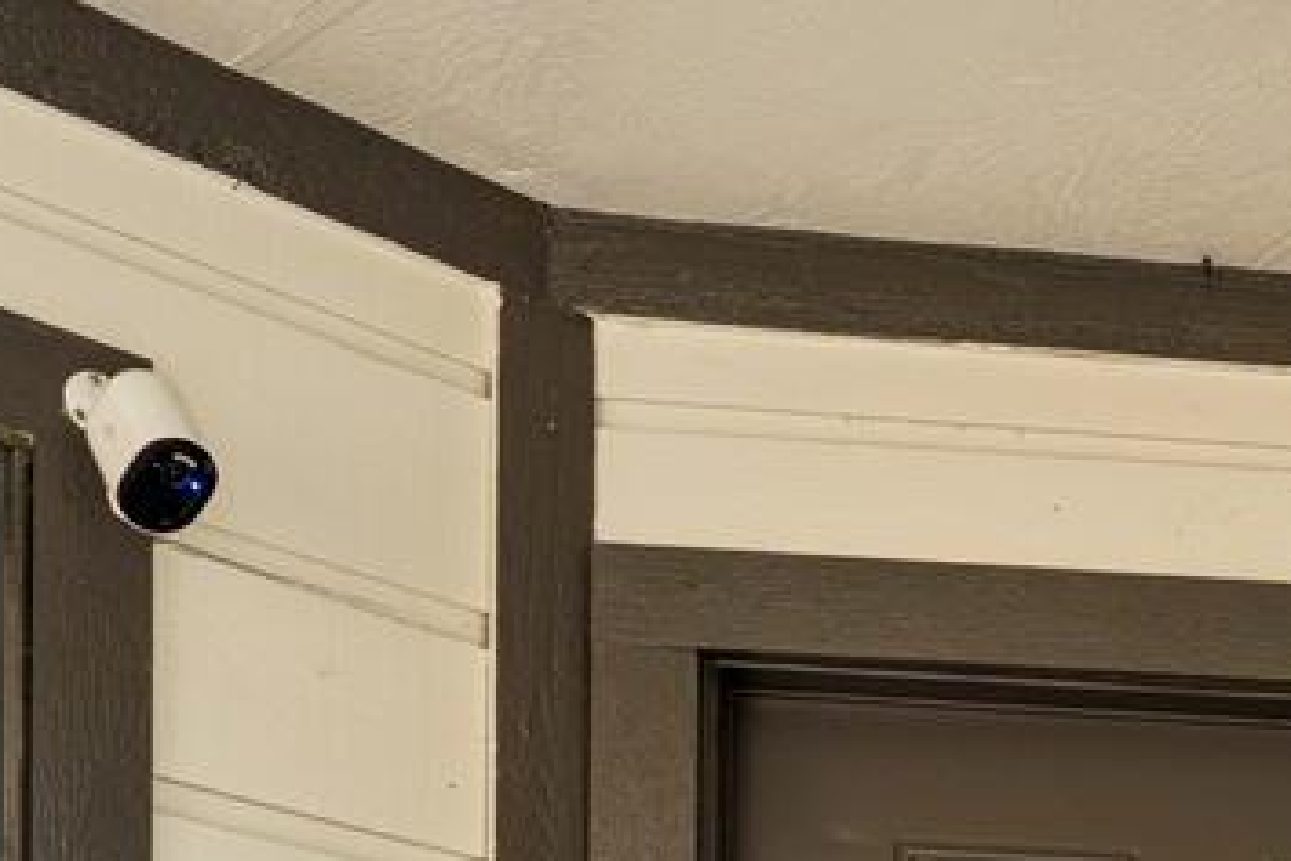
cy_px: 1789
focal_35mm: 81
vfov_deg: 13.9
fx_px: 2905
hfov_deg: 22.1
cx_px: 1754
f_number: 8
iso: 100
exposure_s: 1/15
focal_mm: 14
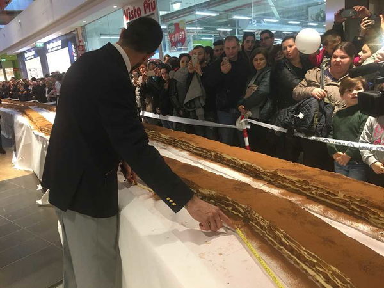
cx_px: 192
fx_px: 322
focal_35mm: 29
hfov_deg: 61.7
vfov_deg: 48.2
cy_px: 144
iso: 200
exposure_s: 1/33
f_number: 2.2
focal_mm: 4.15
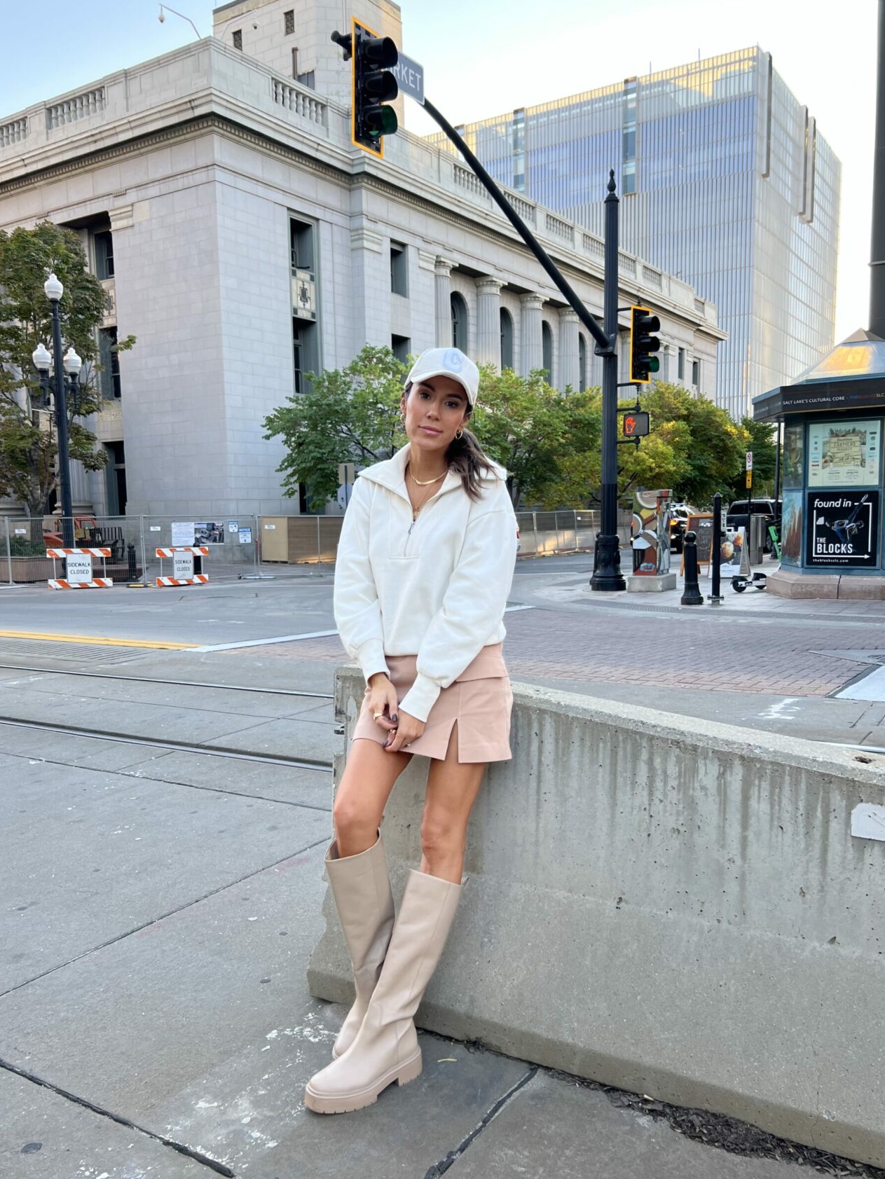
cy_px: 616
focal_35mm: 28
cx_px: 437
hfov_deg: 49.8
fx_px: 954
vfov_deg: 63.4
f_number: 1.5
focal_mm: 5.7
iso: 50
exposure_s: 1/276
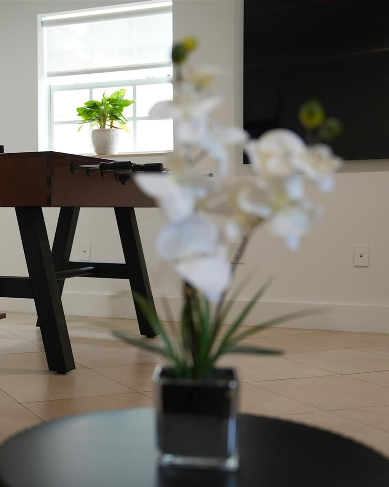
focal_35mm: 55
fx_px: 792
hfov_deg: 26.9
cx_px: 55
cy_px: 244
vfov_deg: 34.2
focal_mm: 39
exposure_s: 1/125
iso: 500
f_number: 2.8
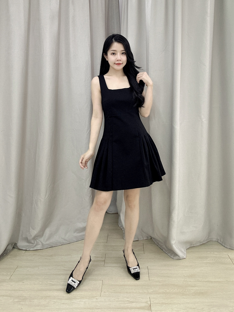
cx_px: 117
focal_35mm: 23
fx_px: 207
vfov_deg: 73.9
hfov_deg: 58.9
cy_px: 156
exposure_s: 1/50
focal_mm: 2.69
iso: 100
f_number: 1.9
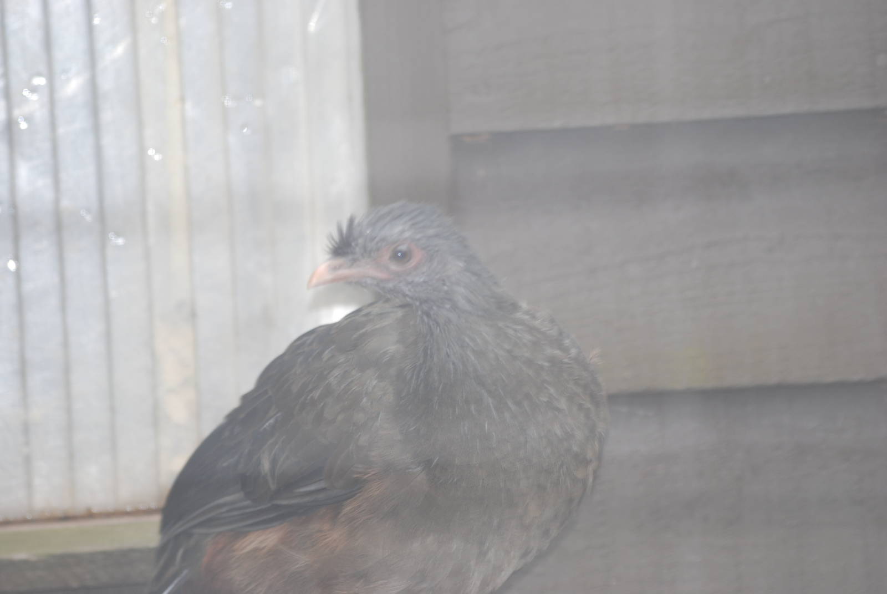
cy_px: 297
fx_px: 5550
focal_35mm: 225
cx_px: 444
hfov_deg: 9.1
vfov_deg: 6.1
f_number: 4.5
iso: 200
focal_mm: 150
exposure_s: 1/60
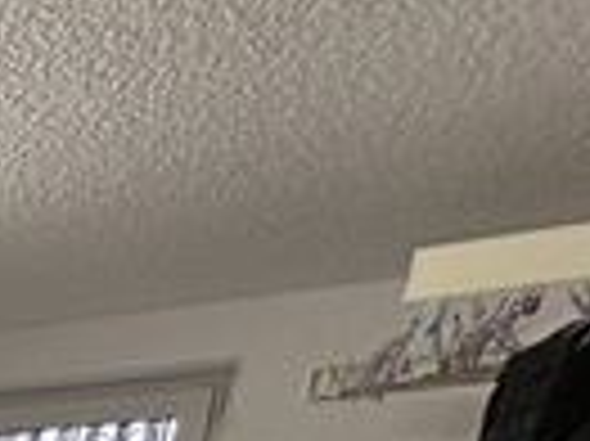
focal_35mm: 64
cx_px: -707
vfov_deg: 15.8
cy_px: 968
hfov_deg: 17.0
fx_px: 1090
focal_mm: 2.22
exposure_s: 1/100
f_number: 2.2
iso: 320
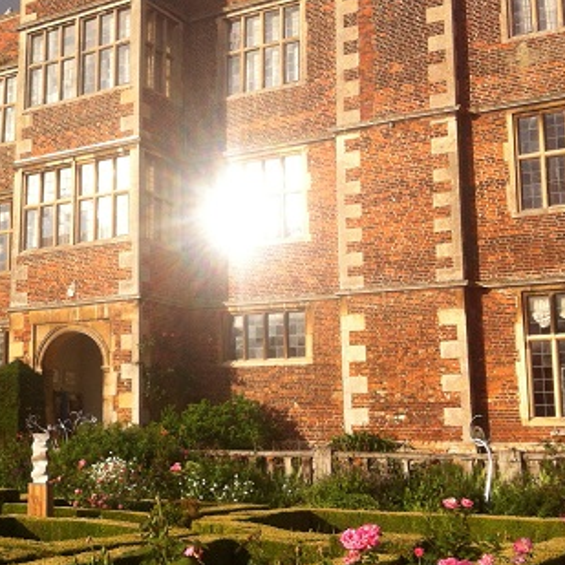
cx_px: 64
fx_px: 1108
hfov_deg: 27.6
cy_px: 245
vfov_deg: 28.6
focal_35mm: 60
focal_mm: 3.85
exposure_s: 1/642
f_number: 2.8
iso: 80
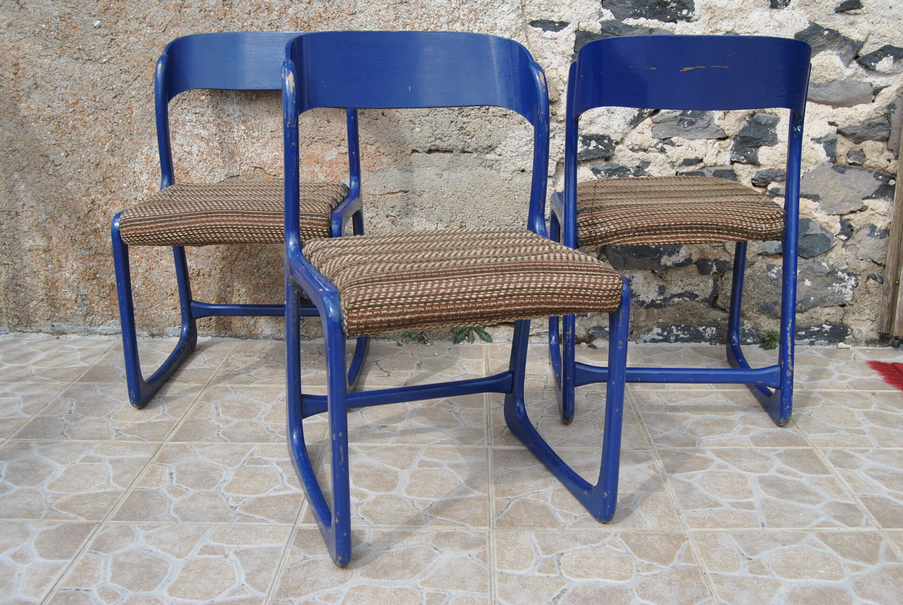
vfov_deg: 37.0
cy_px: 302
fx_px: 904
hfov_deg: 53.1
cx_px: 452
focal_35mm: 36
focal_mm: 24
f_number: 7.1
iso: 100
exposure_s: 1/200
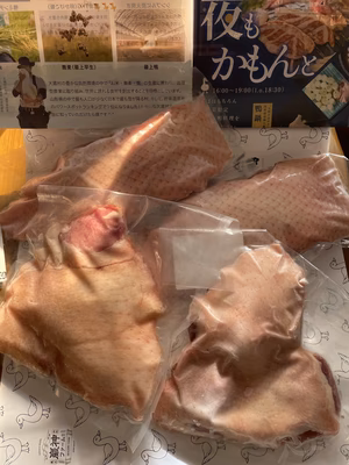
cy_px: 232
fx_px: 350
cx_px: 174
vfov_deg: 67.3
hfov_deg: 53.1
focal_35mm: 26
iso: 125
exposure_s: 1/120
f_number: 1.6
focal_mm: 4.2
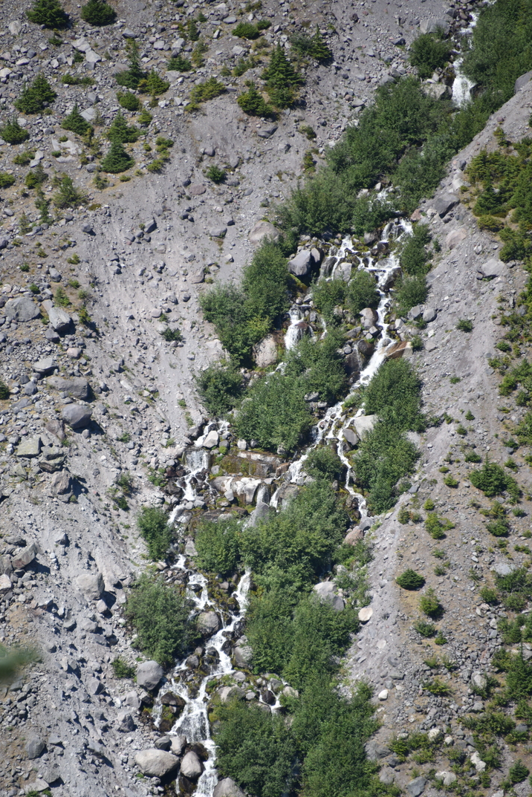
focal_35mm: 358
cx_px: 241
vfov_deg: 5.8
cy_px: 462
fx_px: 7930
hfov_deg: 3.8
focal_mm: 300
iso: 180
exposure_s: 1/640
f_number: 5.6
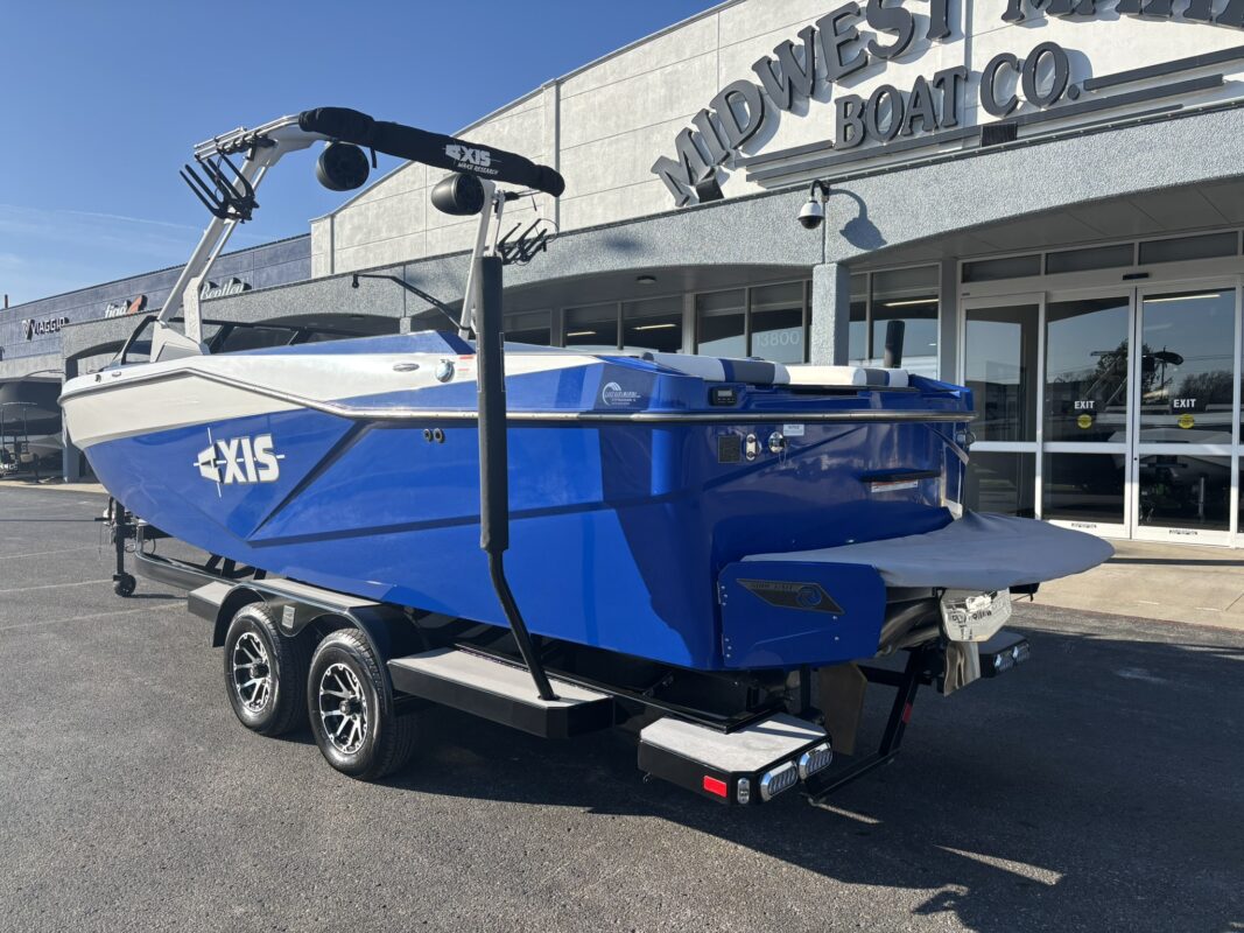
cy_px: 466
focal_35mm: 26
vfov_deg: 53.1
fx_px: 934
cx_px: 622
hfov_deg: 67.3
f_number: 1.6
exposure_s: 1/2062
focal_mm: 5.96
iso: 50
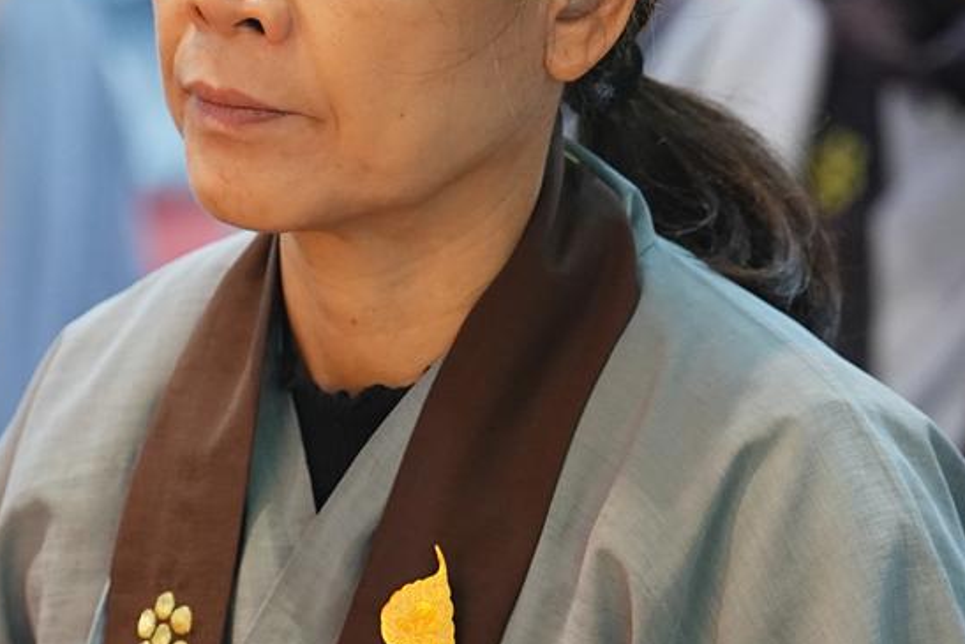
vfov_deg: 2.5
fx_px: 14532
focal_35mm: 542
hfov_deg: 3.8
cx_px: 358
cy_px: 116
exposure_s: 1/100
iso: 3200
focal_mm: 165
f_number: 2.8
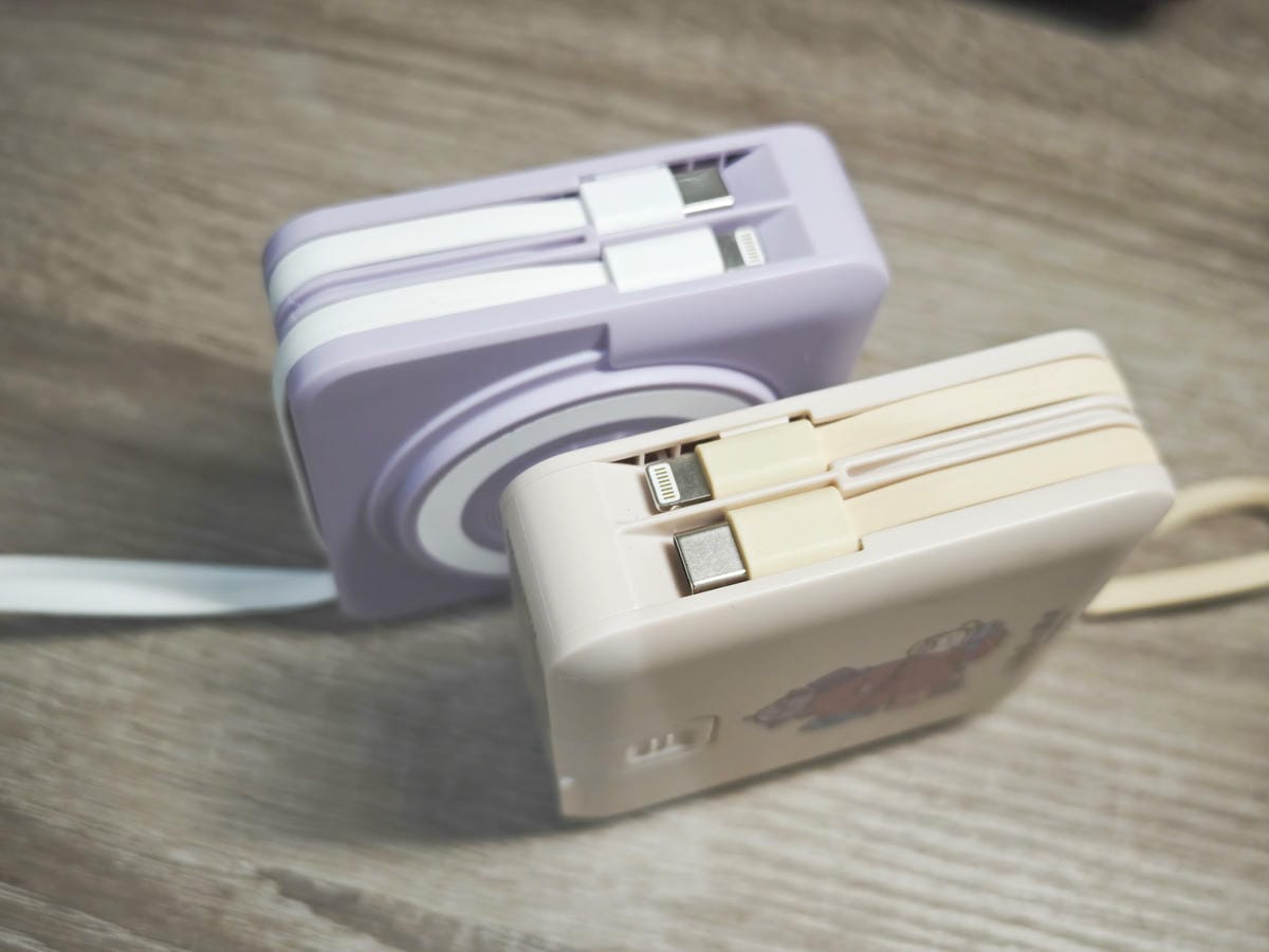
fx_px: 1283
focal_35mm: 35
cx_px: 634
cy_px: 476
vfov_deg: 40.7
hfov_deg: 52.6
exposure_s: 1/120
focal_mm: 8.72
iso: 458
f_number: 2
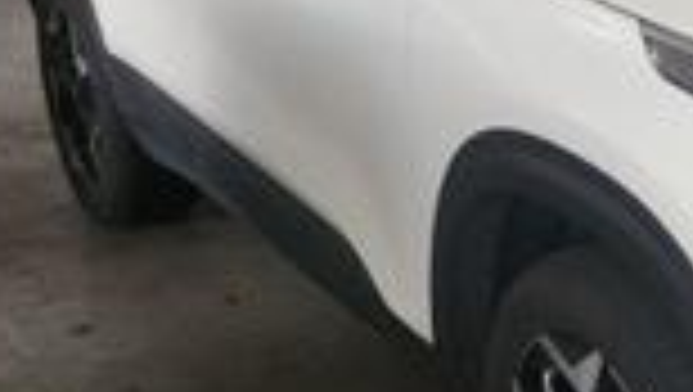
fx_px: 1508
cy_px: 221
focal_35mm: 82
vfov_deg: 14.8
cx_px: 927
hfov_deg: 22.8
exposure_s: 1/60
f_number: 1.8
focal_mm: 6.4
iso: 726
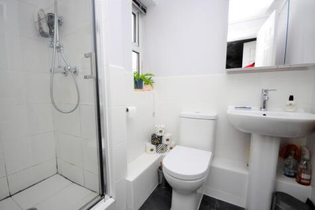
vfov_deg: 77.3
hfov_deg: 100.4
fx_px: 131
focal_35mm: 15
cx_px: 158
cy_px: 105
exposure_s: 1/60
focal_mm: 10
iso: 800
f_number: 4
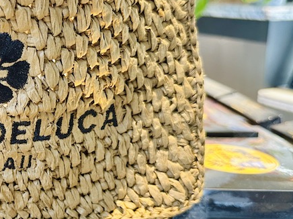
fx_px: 466
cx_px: -13
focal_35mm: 55
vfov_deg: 26.6
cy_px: 104
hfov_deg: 31.7
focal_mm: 6.86
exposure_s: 1/120
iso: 160
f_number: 1.78
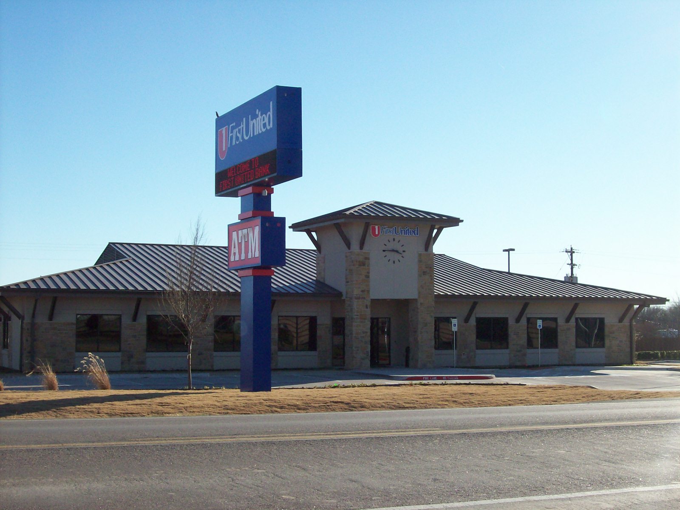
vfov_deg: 26.1
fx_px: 1100
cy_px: 255
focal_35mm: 56
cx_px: 340
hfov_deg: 34.3
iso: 80
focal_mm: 9.4
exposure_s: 1/435
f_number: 6
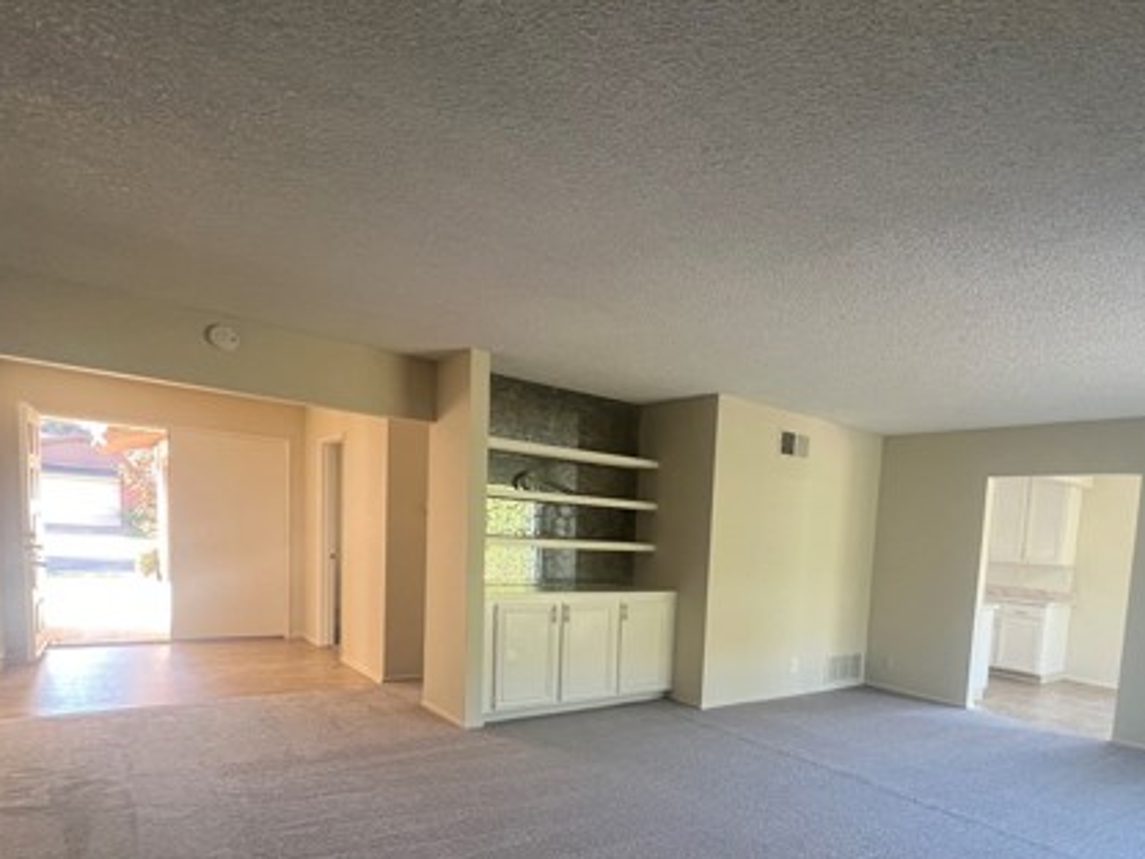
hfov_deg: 78.9
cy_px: 608
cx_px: 768
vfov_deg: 63.3
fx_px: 662
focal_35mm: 20
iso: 250
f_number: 1.8
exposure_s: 1/120
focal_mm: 1.57
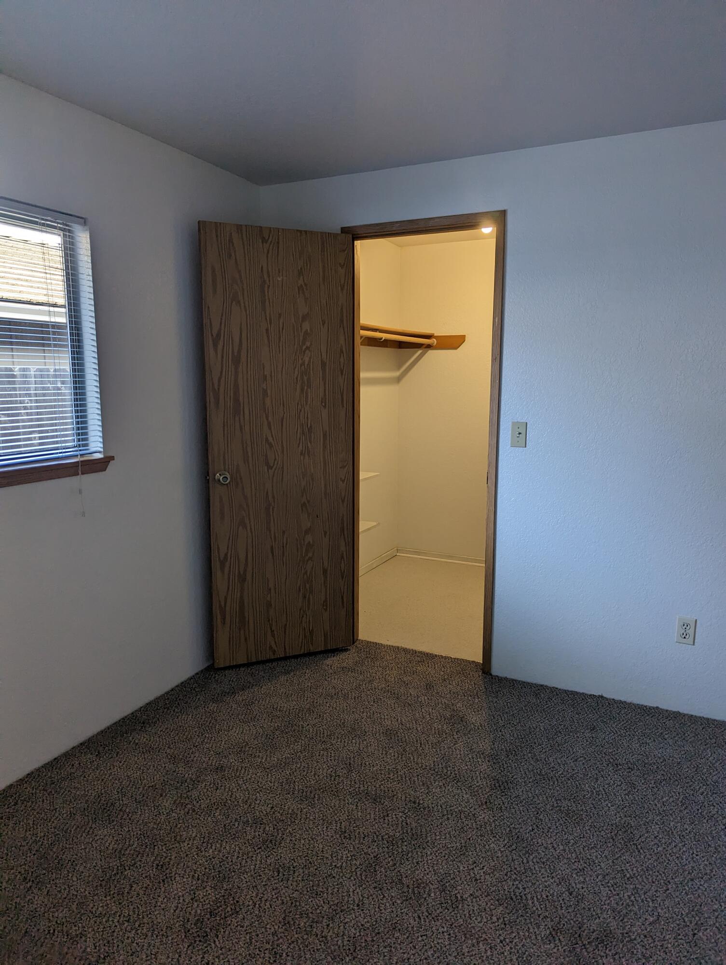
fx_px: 670
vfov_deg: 71.5
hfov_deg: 56.9
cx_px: 363
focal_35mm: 24
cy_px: 482
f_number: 1.85
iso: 50
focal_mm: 6.81
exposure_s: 1/120
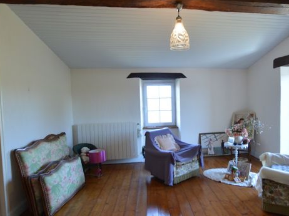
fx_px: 184
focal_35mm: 22
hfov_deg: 75.0
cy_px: 112
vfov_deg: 61.0
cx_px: 182
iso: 450
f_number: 3.5
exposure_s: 1/60
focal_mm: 10
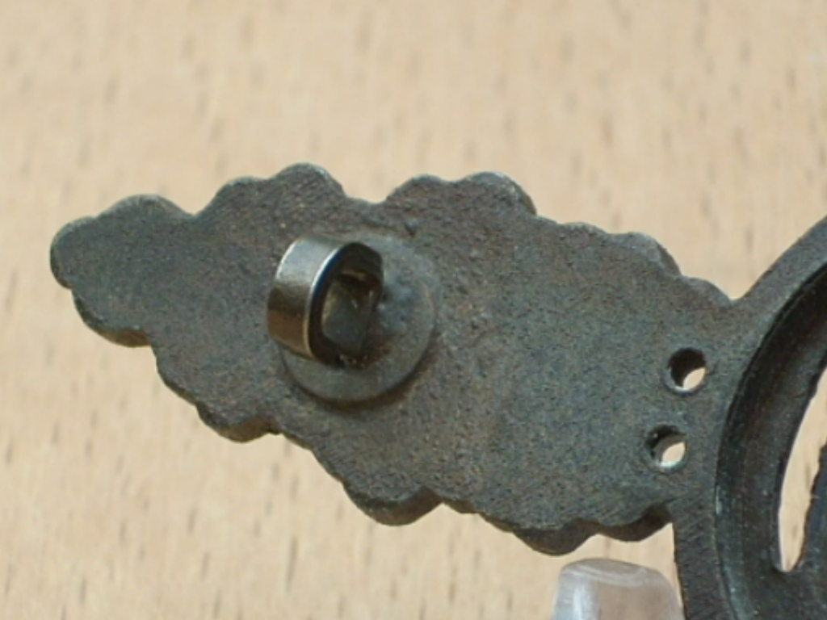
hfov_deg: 17.4
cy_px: 310
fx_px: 2700
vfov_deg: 13.1
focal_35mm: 113
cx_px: 414
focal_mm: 18.6
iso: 64
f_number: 5.2
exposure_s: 1/155
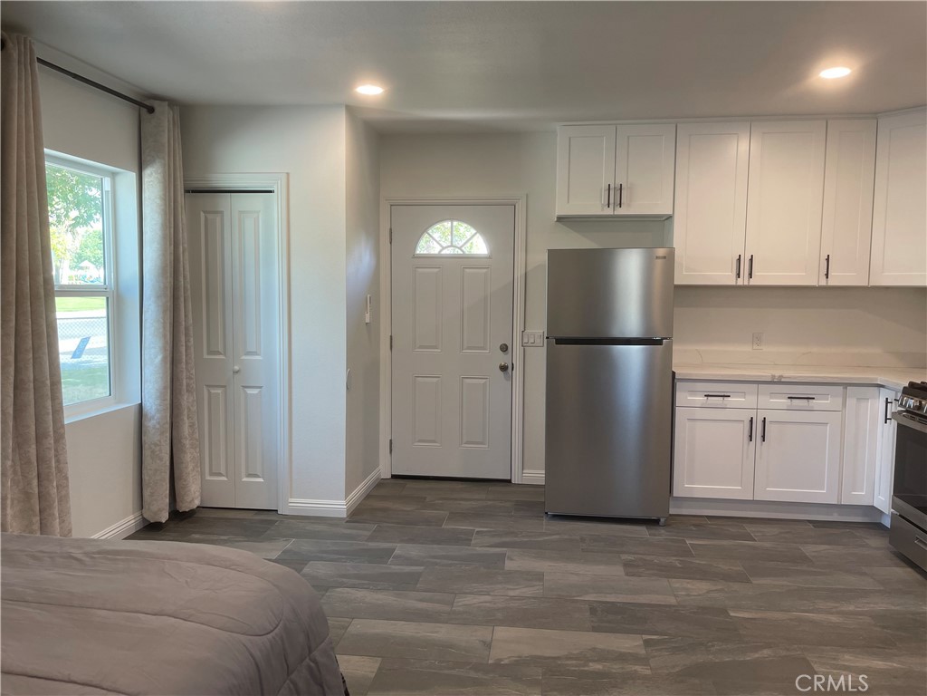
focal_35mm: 25
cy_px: 348
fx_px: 669
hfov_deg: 69.4
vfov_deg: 54.9
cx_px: 464
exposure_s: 1/120
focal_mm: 5.1
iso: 100
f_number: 1.6
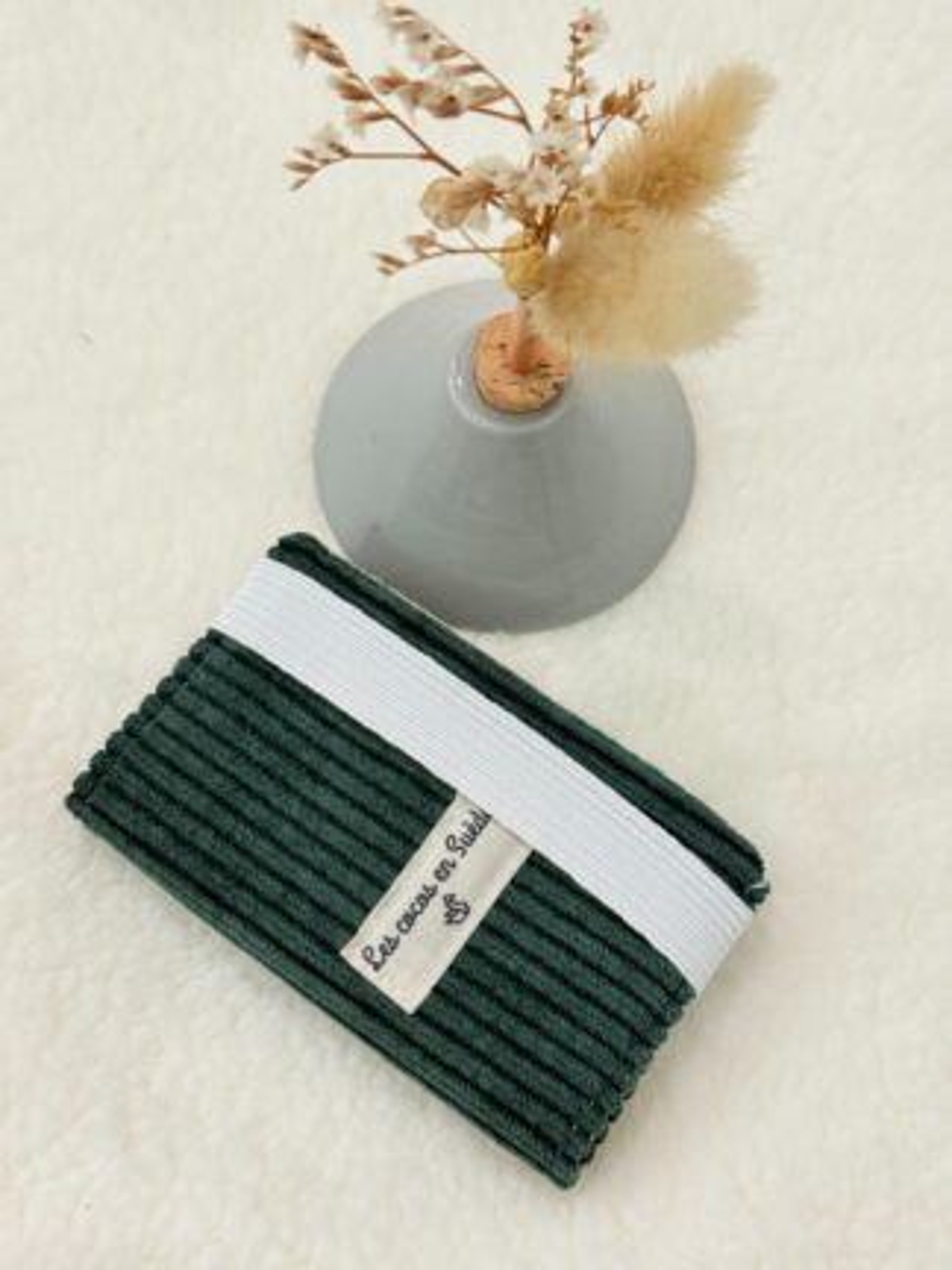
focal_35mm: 48
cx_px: 476
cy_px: 635
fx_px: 1760
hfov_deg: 30.3
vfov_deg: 39.7
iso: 125
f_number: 1.78
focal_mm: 6.76
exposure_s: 1/60
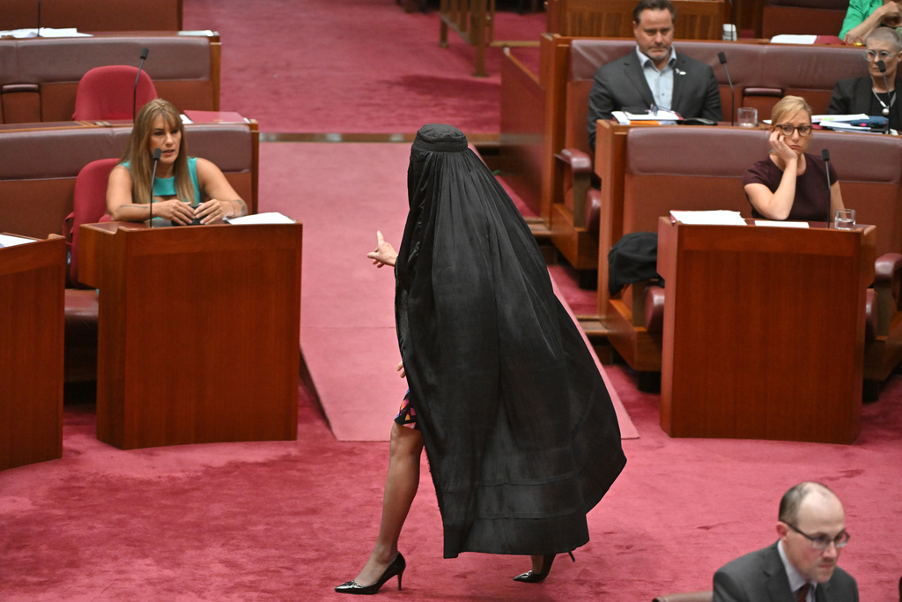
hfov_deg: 10.3
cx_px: 451
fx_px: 5011
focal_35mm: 200
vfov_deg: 6.9
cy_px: 301
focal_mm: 200
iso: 5000
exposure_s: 1/320
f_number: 4
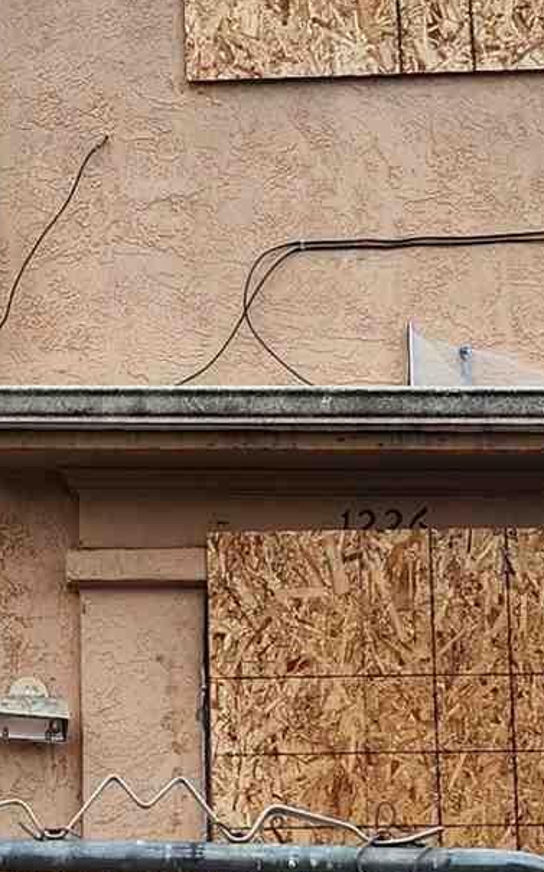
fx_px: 2944
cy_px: 570
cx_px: 126
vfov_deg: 16.8
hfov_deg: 10.5
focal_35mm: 124
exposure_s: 1/666
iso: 20
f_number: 1.8
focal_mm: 5.4
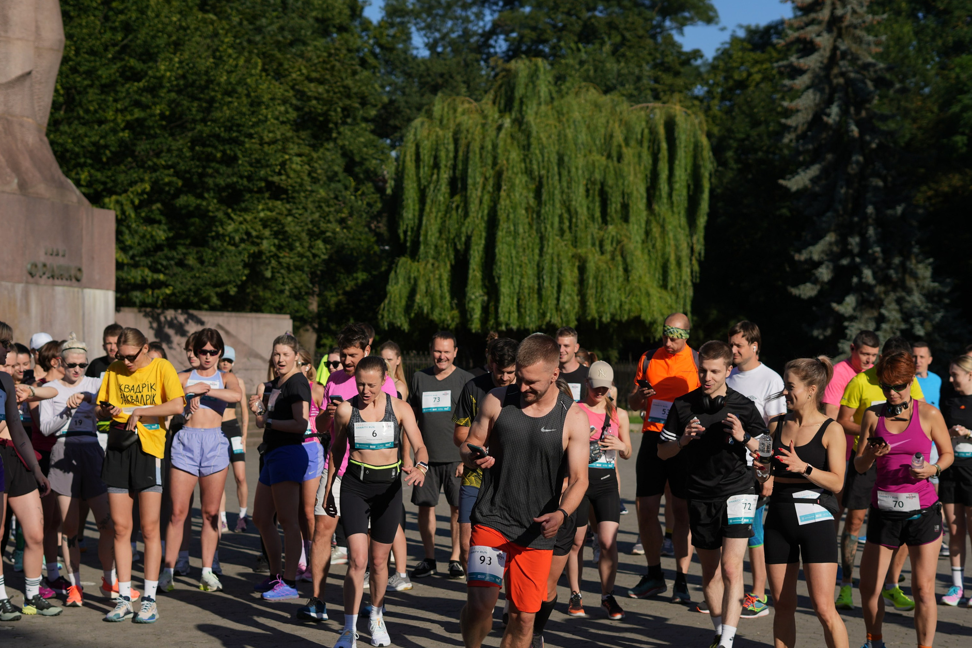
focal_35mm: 68
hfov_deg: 29.6
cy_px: 393
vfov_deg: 20.0
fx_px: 1836
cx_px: 463
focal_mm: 50
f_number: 3.2
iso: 100
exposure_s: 1/3200
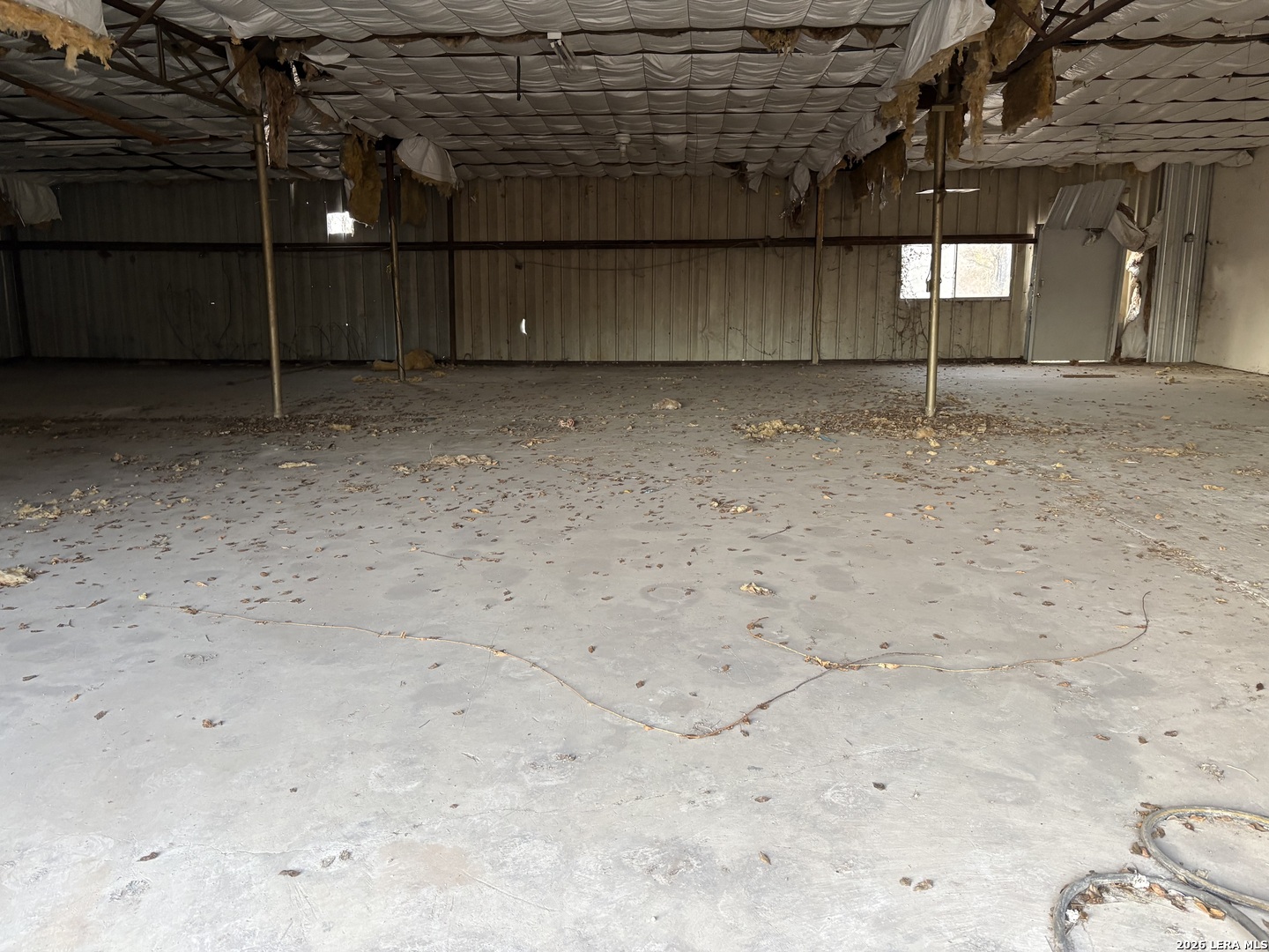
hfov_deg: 67.3
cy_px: 476
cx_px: 634
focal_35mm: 26
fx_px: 953
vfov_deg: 53.1
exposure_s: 1/60
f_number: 1.6
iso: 160
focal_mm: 5.96
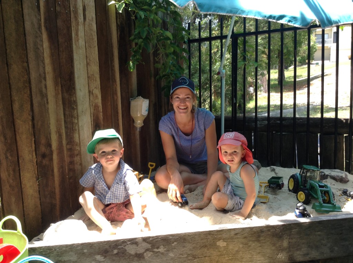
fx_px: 336
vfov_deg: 42.8
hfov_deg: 55.4
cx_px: 176
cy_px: 132
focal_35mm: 33
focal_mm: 3.3
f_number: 2.4
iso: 25
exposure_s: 1/189
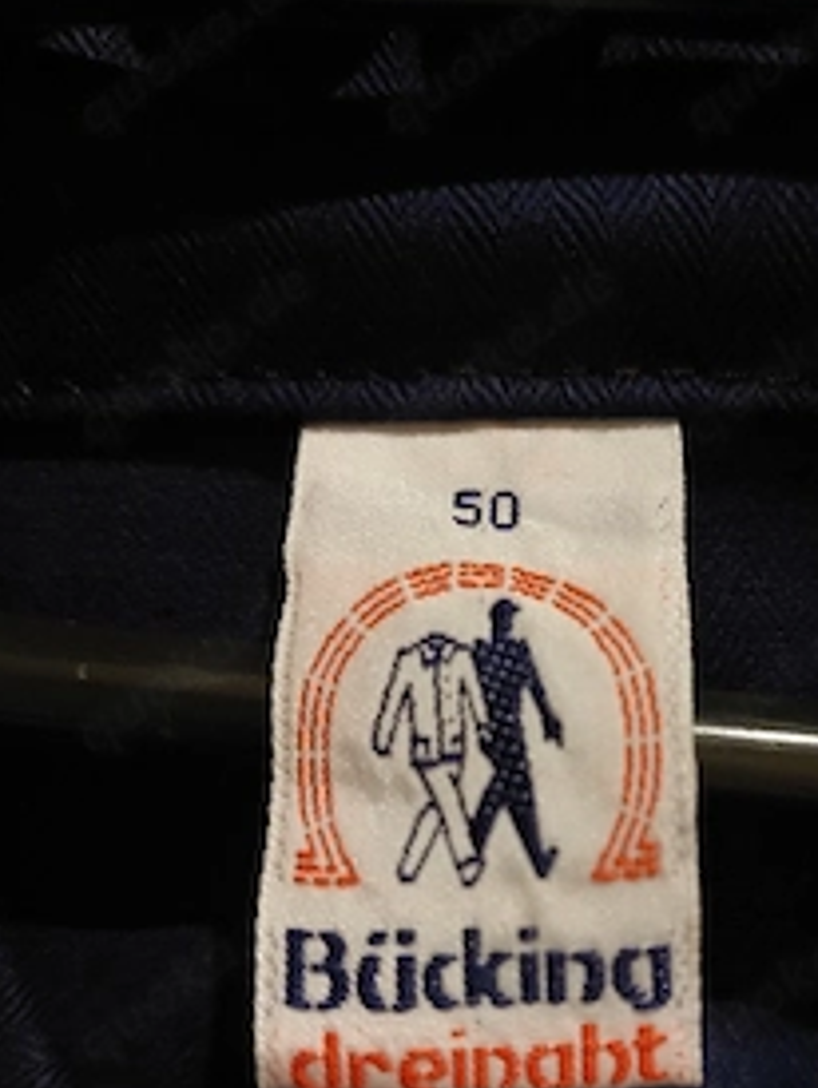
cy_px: 707
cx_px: 584
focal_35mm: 35
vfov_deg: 51.8
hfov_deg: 39.9
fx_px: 1101
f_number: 1.8
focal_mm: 5.23
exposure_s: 1/33
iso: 400
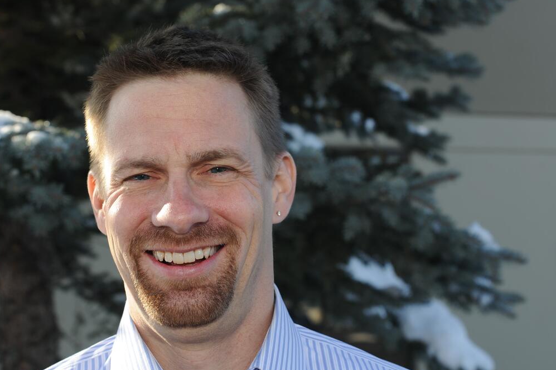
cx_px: 207
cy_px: 206
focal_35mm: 67
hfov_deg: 30.0
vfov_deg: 20.3
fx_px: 1034
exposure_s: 1/160
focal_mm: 50
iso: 200
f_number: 6.3
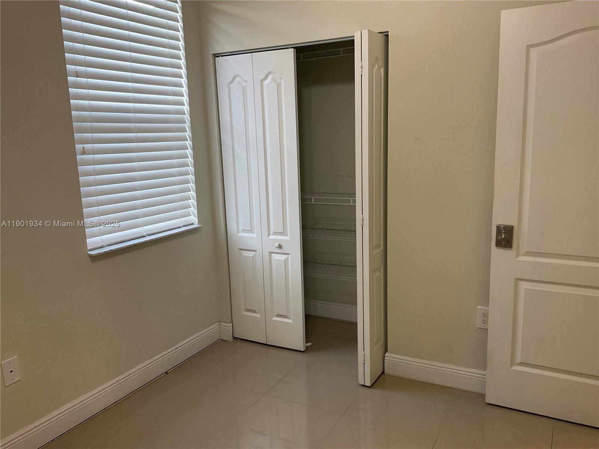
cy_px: 224
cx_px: 300
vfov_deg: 48.2
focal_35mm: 29
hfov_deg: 61.7
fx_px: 502
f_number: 1.8
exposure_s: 1/60
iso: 80
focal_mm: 3
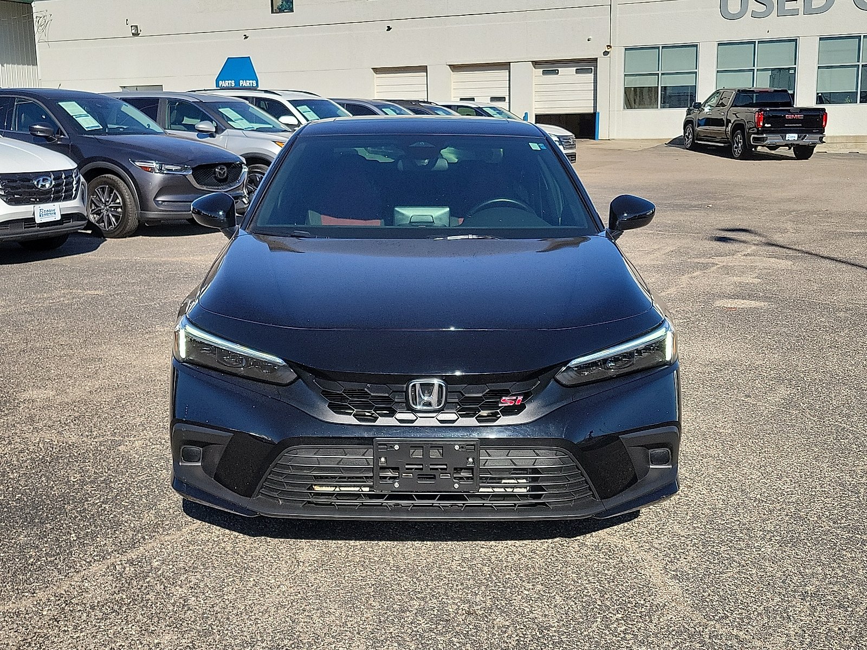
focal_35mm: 26
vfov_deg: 53.1
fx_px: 651
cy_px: 325
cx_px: 434
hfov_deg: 67.3
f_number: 1.8
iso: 50
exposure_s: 1/2500
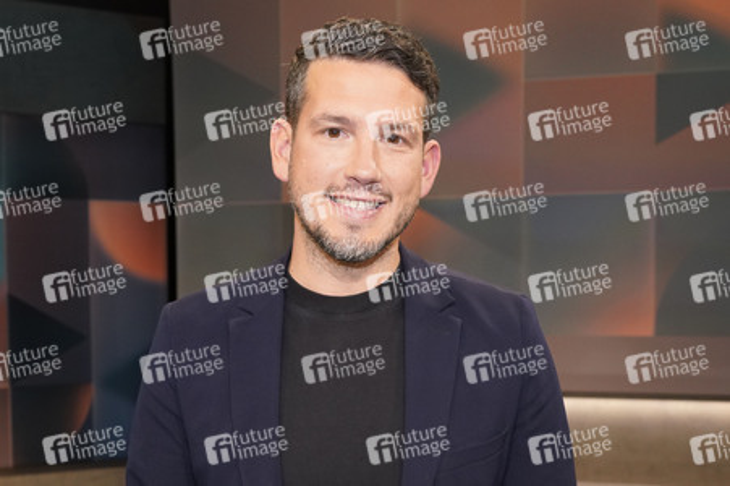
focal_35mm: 30
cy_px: 243
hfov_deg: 62.0
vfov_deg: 43.5
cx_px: 365
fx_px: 608
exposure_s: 1/160
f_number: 5
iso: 2000
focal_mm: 30
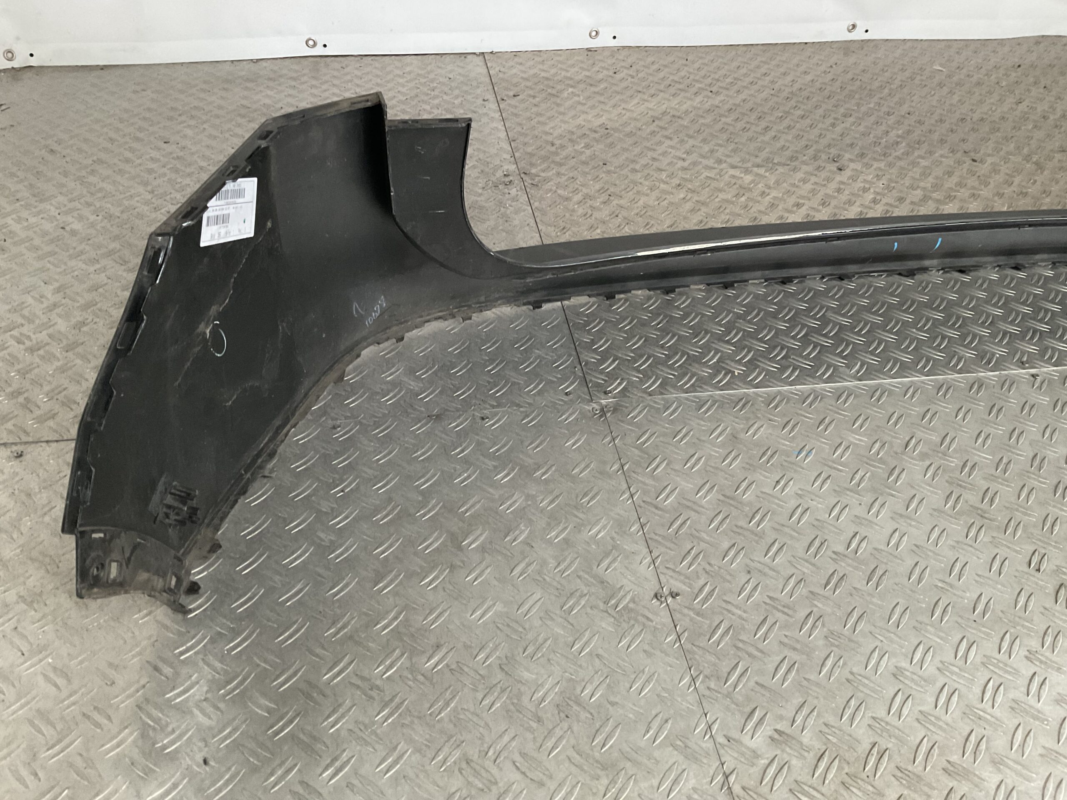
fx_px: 894
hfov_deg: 61.7
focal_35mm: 29
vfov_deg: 48.2
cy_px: 400
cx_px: 534
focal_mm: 3
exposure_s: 1/40
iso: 250
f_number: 1.8
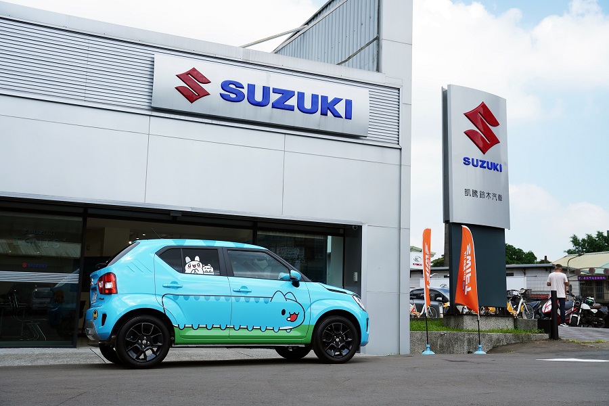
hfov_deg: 46.4
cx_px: 304
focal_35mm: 42
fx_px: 710
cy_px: 203
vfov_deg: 31.9
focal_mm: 28
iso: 100
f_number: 4
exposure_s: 1/500
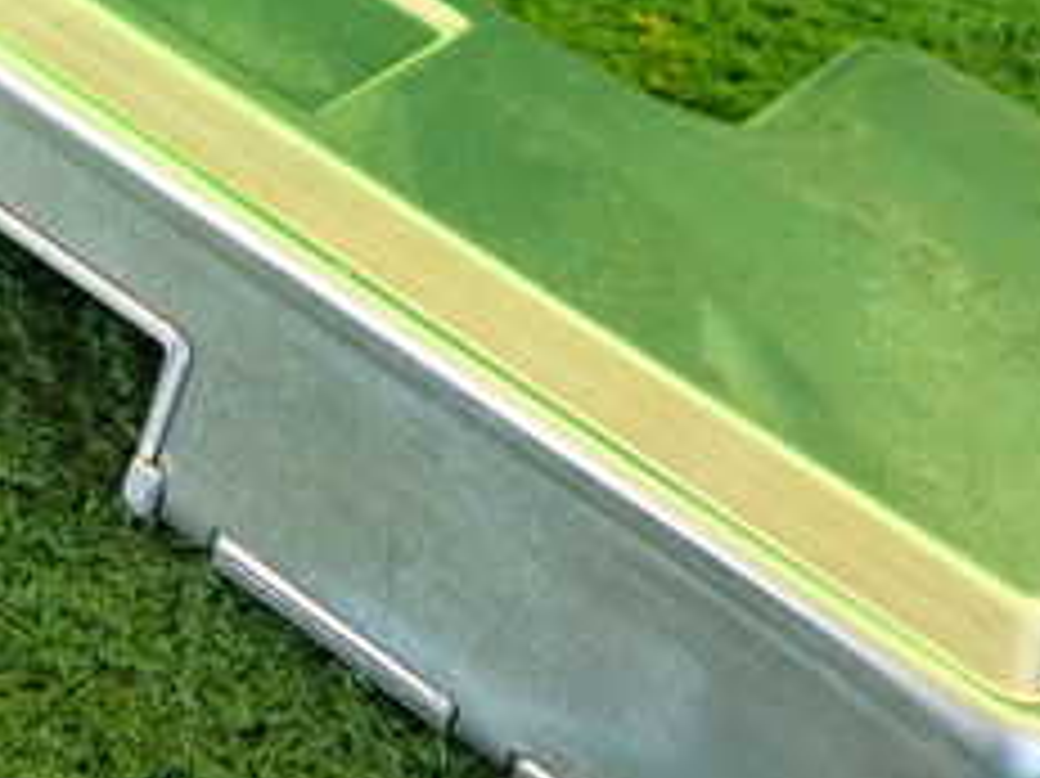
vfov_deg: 17.6
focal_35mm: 83
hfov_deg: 23.0
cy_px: 135
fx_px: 2492
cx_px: 117
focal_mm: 5.79
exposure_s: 1/125
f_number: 2.4
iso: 320
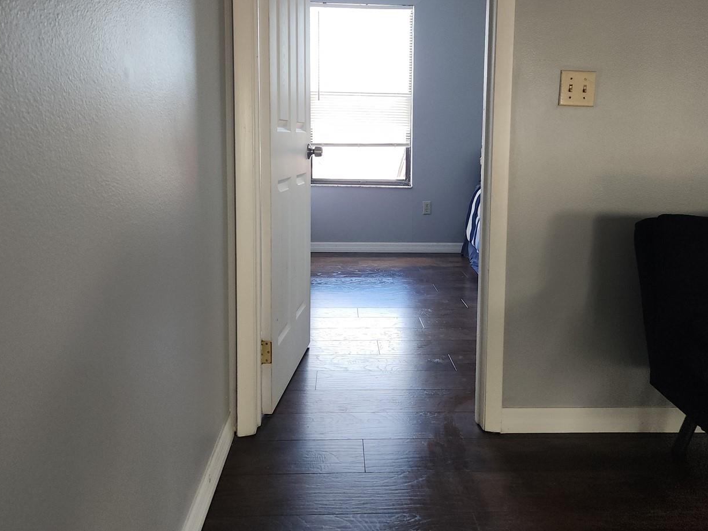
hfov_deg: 59.9
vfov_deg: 46.4
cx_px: 370
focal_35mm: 30
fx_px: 614
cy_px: 197
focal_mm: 5.4
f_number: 1.8
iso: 125
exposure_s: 1/180
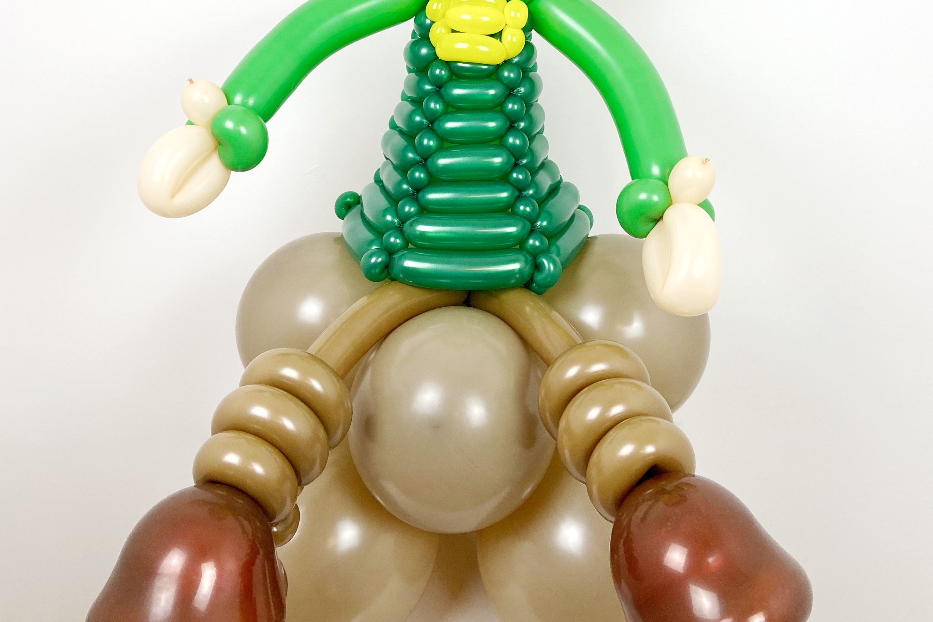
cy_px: 63
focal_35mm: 37
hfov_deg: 51.9
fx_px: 959
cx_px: 460
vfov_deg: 34.0
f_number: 1.8
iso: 64
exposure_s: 1/100
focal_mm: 4.25
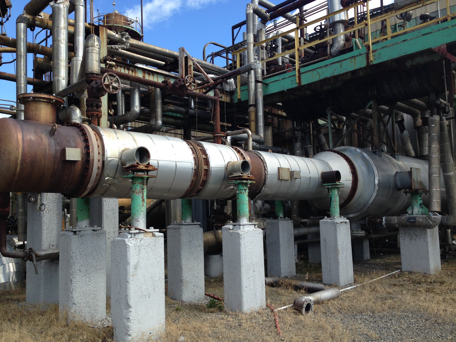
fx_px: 435
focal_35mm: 33
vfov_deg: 42.9
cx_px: 228
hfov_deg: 55.4
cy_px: 171
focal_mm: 4.12
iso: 50
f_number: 2.4
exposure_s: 1/733
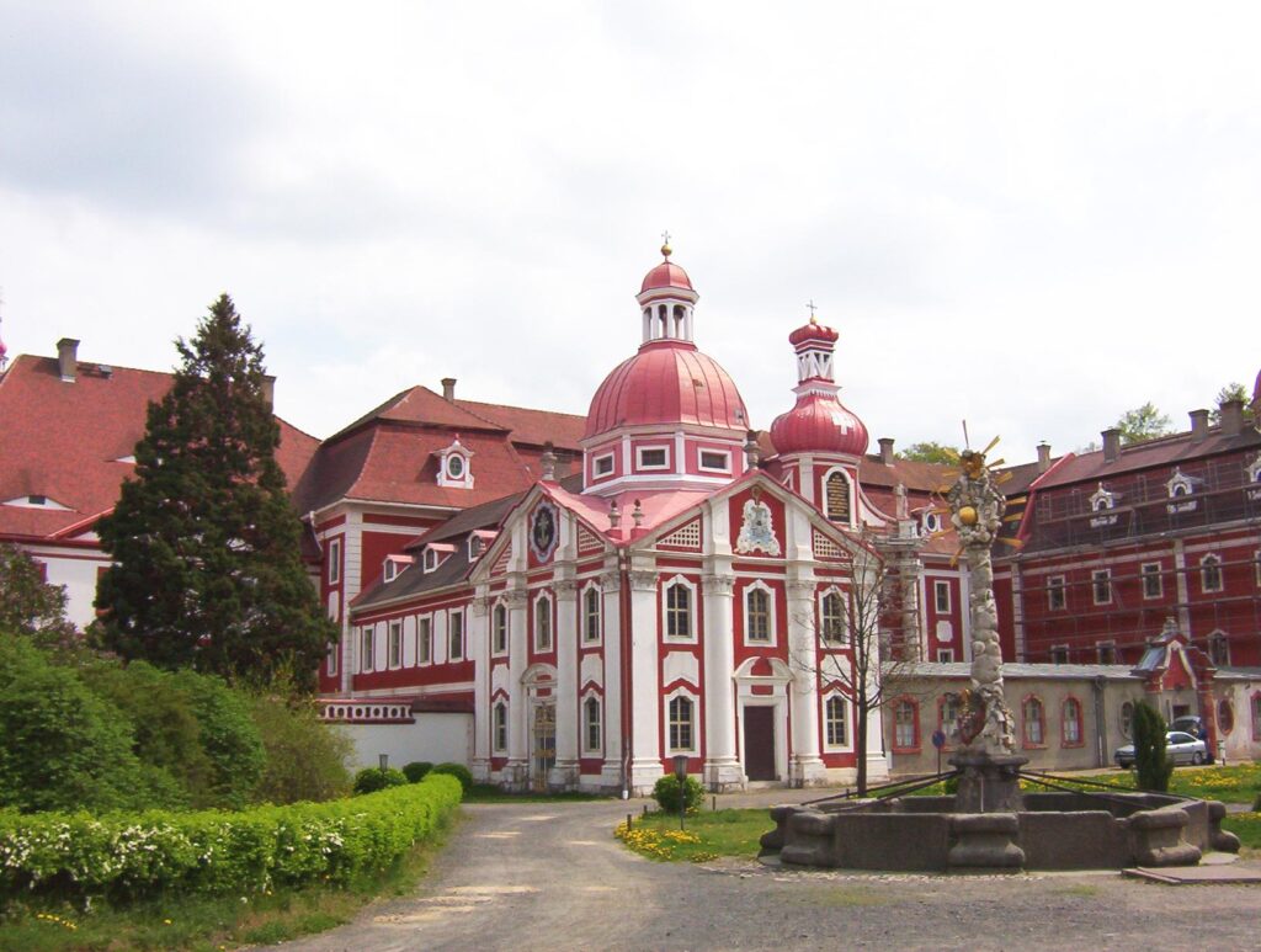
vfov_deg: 39.8
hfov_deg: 51.2
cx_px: 630
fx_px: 1314
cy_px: 476
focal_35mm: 36
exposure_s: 1/865
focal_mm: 5.54
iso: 100
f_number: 5.24
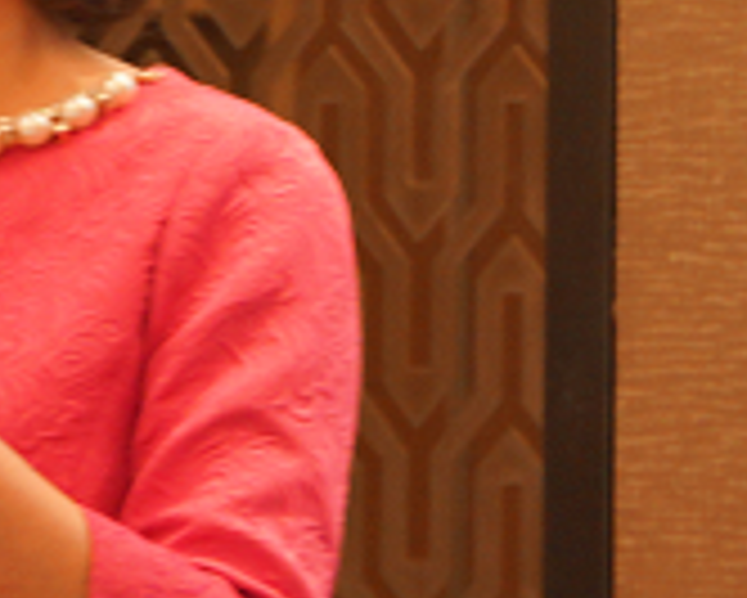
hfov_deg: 4.6
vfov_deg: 3.7
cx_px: 716
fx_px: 9291
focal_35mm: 420
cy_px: -117
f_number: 6.3
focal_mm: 83
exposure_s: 1/30
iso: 1600
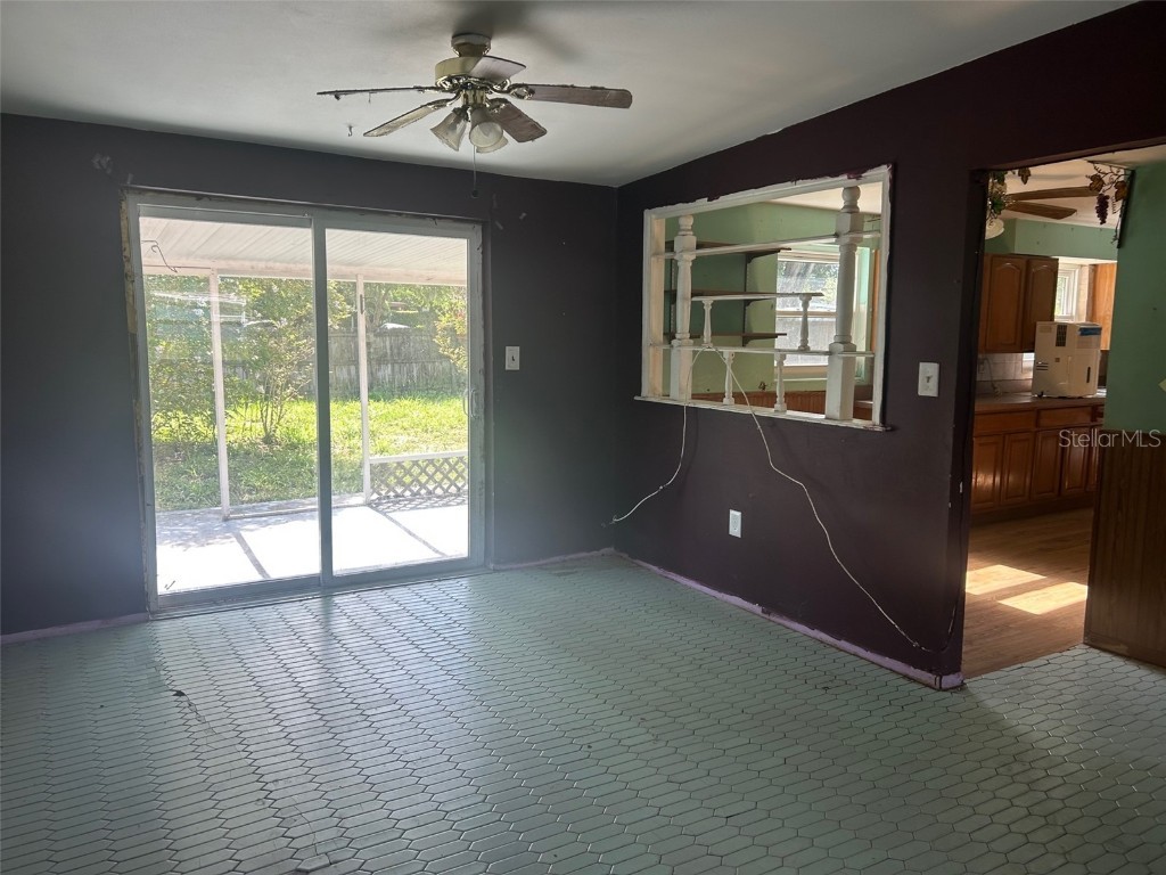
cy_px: 438
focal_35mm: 26
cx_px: 583
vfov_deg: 53.1
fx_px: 876
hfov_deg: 67.3
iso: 32
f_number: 1.5
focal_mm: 5.7
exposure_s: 1/122
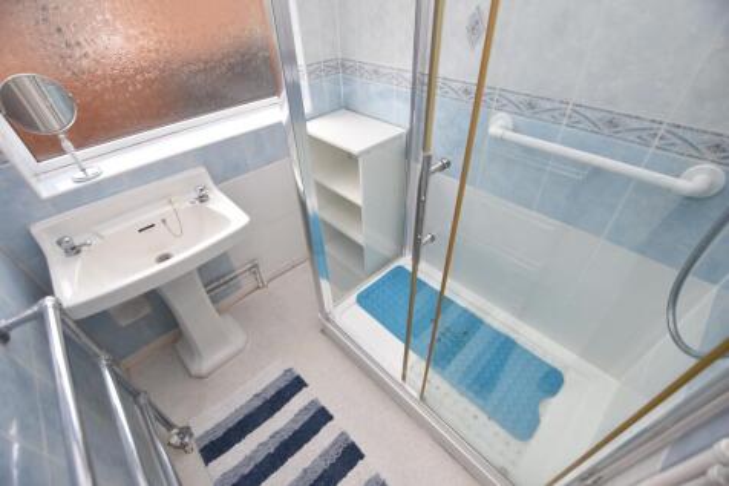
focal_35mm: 15
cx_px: 364
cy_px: 243
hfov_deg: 100.4
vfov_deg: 77.3
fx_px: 304
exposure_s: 1/50
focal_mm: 10
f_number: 3.5
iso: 100
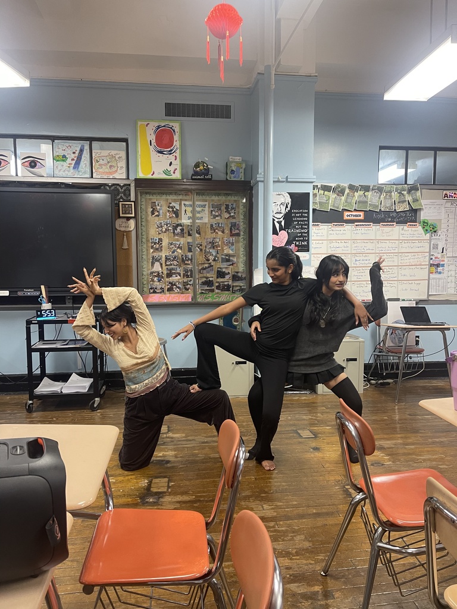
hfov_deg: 54.9
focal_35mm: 25
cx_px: 228
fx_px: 440
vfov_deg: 69.4
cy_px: 304
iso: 250
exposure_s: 1/60
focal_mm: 5.1
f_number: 1.6
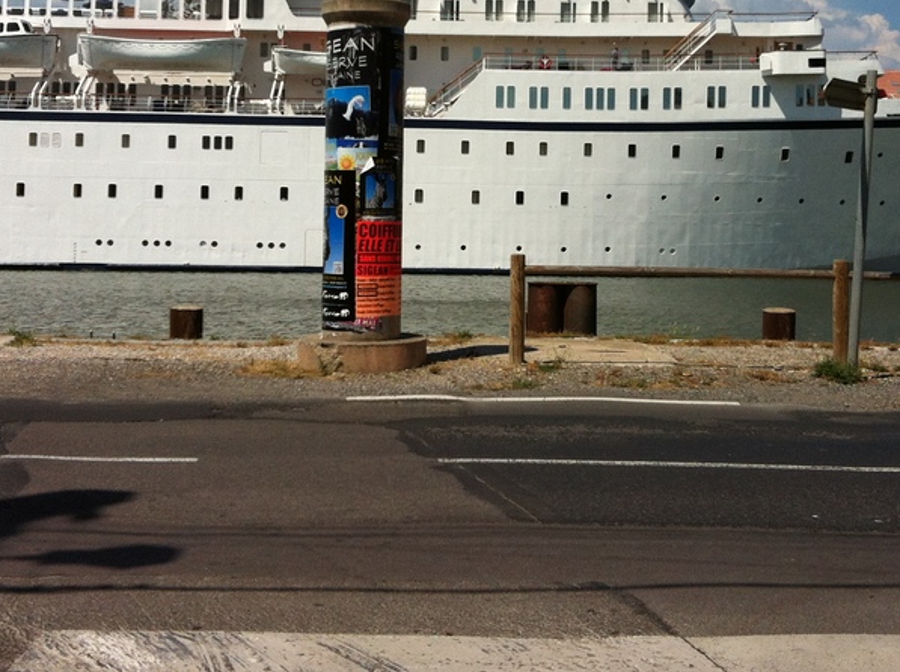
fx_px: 1558
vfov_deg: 23.9
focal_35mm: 60
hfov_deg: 32.2
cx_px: 469
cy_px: 120
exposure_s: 1/4309
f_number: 2.8
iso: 80
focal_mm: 3.85
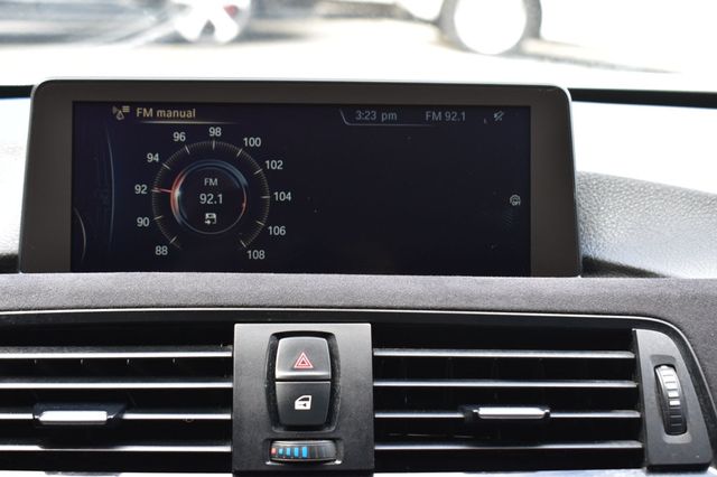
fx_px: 1344
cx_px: 358
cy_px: 238
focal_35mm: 68
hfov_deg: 29.9
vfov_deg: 20.1
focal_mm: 45
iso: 400
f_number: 7.1
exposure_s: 1/30
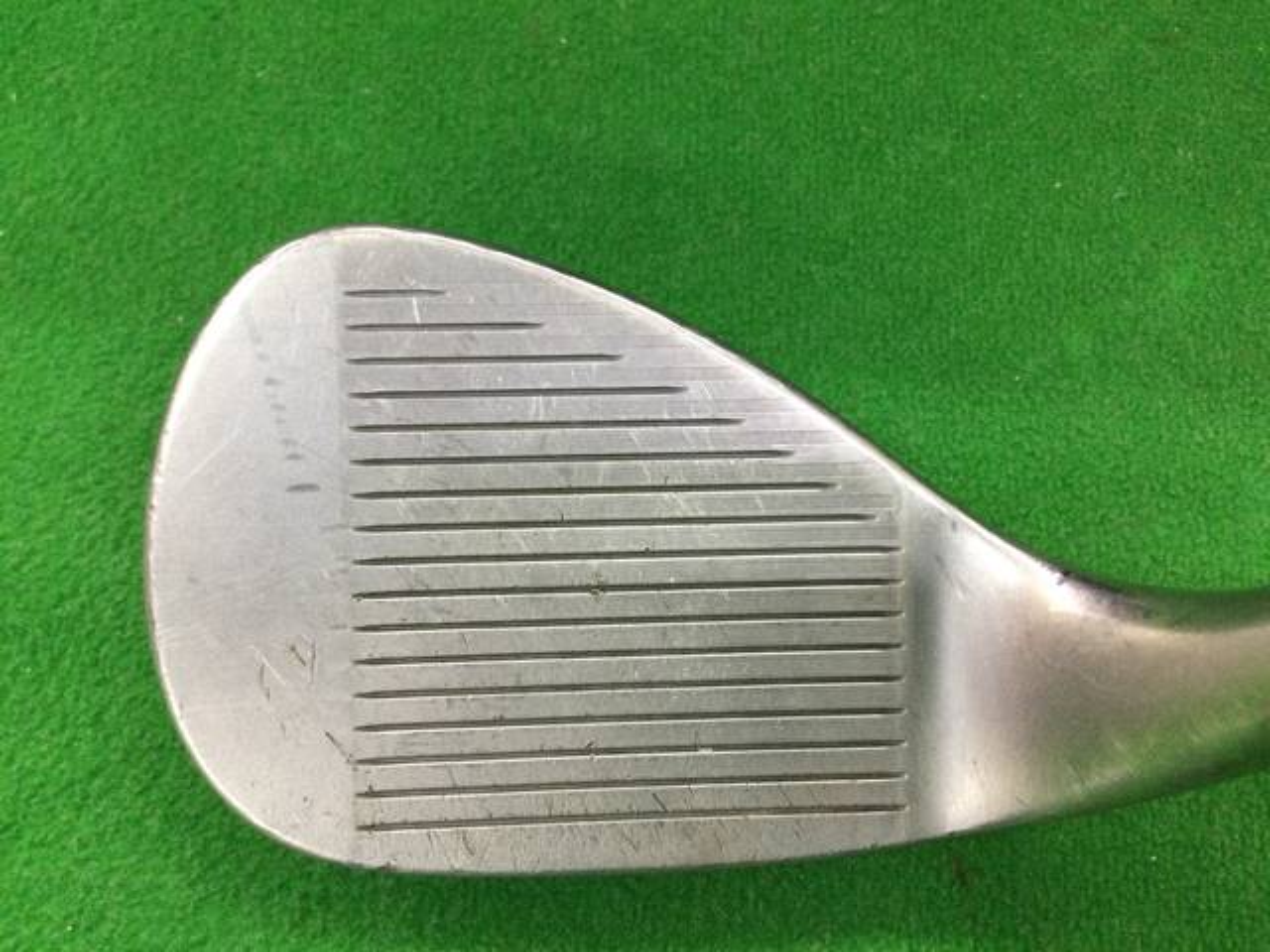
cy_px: 476
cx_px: 635
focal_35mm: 31
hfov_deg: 58.4
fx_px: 1137
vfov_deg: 45.4
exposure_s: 1/30
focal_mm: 3.3
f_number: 2.4
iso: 100
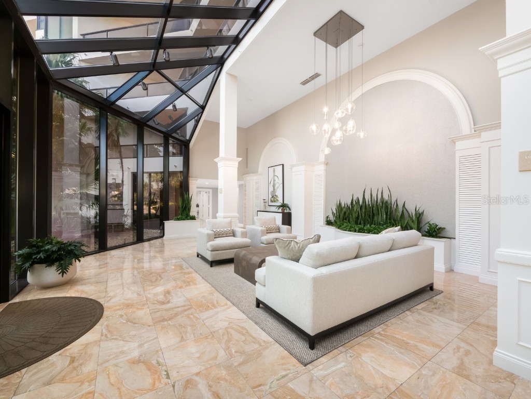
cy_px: 200
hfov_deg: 102.1
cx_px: 266
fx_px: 215
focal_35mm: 14
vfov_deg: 85.7
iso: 400
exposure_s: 1/6
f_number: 9
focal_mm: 7
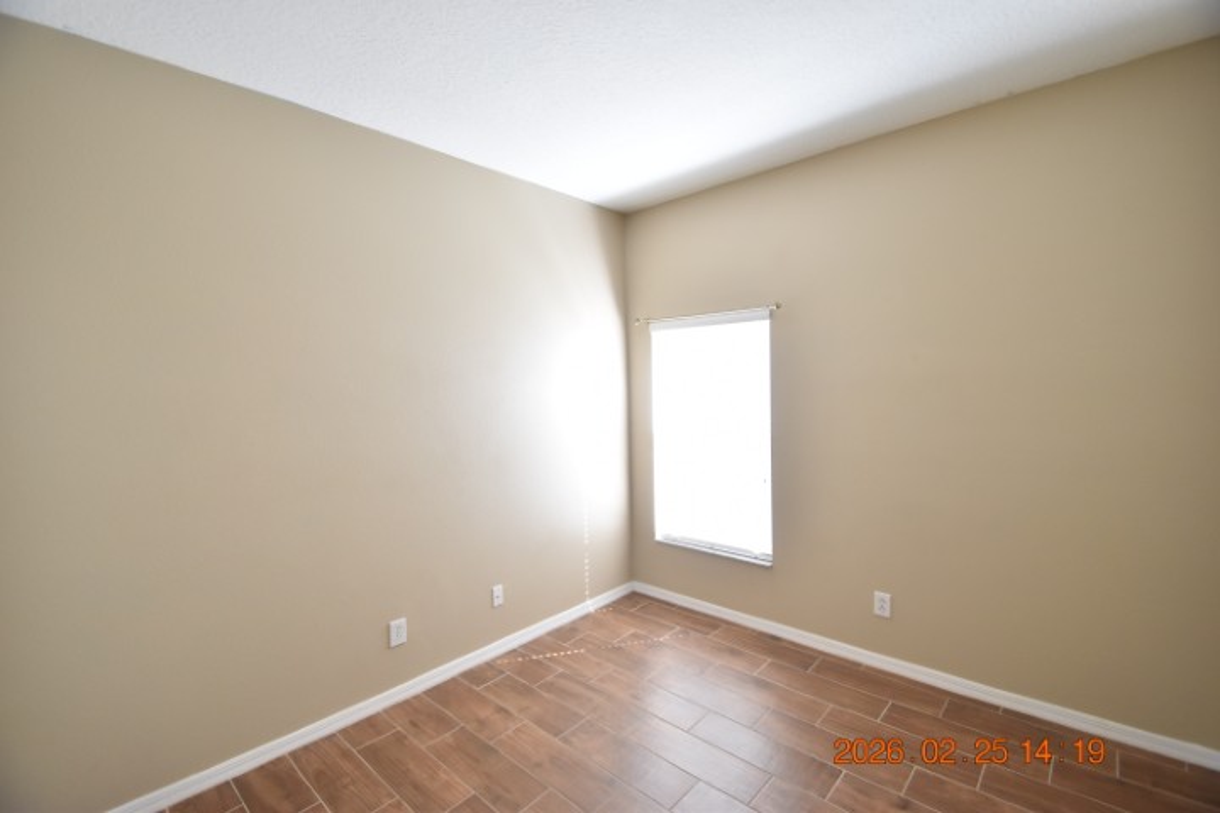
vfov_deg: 77.3
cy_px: 406
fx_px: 508
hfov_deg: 100.4
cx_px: 610
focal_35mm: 15
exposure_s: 1/60
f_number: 3.5
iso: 800
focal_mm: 10
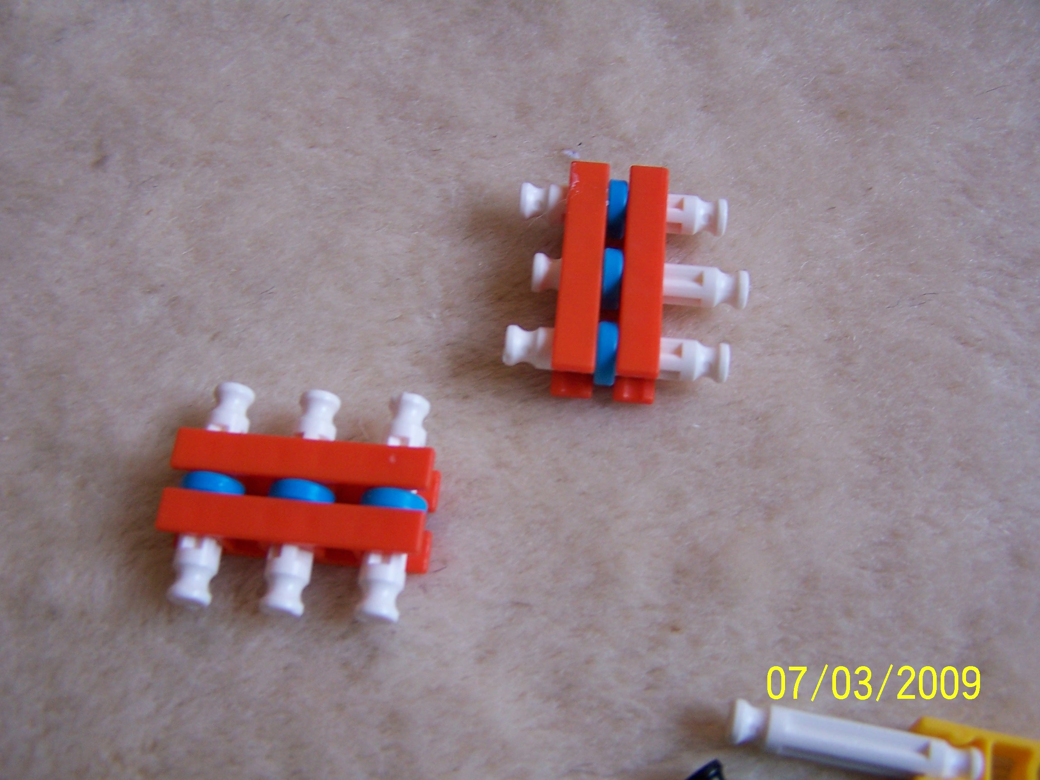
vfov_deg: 37.7
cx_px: 520
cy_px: 390
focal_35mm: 38
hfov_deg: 49.0
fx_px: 1142
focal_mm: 6.3
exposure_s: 1/30
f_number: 2.8
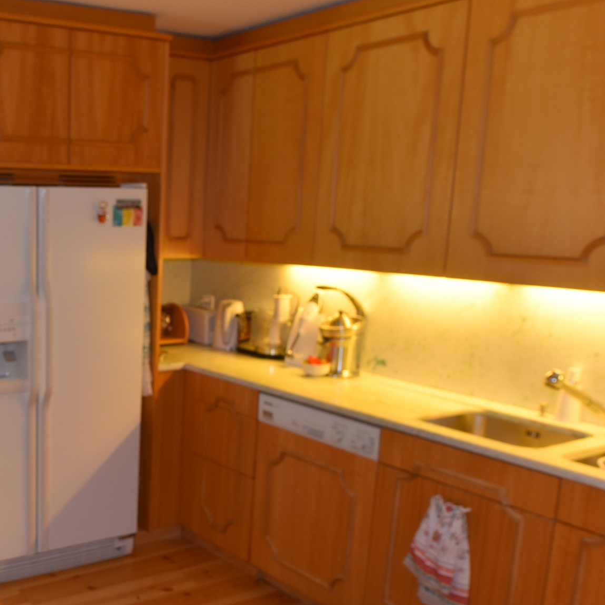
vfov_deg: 43.6
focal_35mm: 38
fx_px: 751
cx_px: 50
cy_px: 374
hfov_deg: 40.3
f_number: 4.5
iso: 800
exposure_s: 1/80
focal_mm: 20
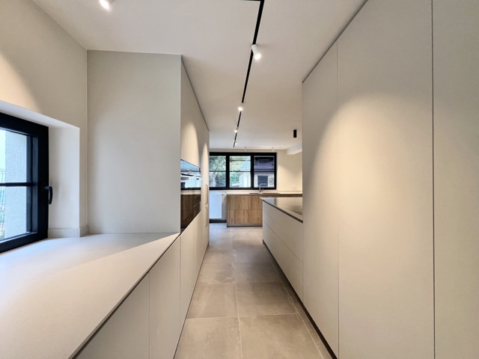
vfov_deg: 89.9
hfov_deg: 106.2
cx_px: 240
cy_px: 180
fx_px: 180
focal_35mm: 13
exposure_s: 1/99
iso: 125
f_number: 1.8
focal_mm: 1.57
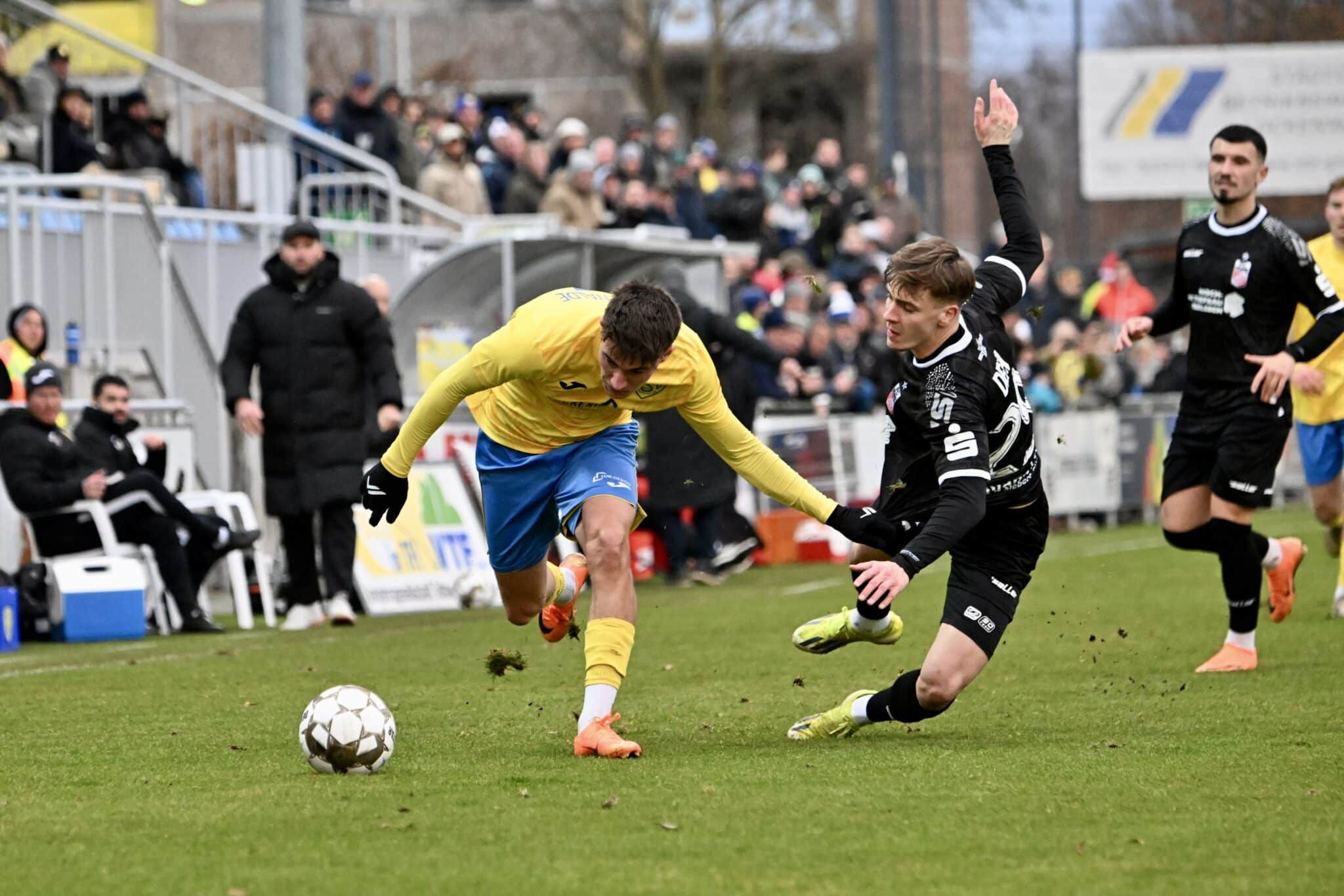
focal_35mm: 240
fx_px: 8959
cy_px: 448
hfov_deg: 8.6
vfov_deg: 5.7
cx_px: 672
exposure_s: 1/1600
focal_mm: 240
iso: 8000
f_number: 5.3
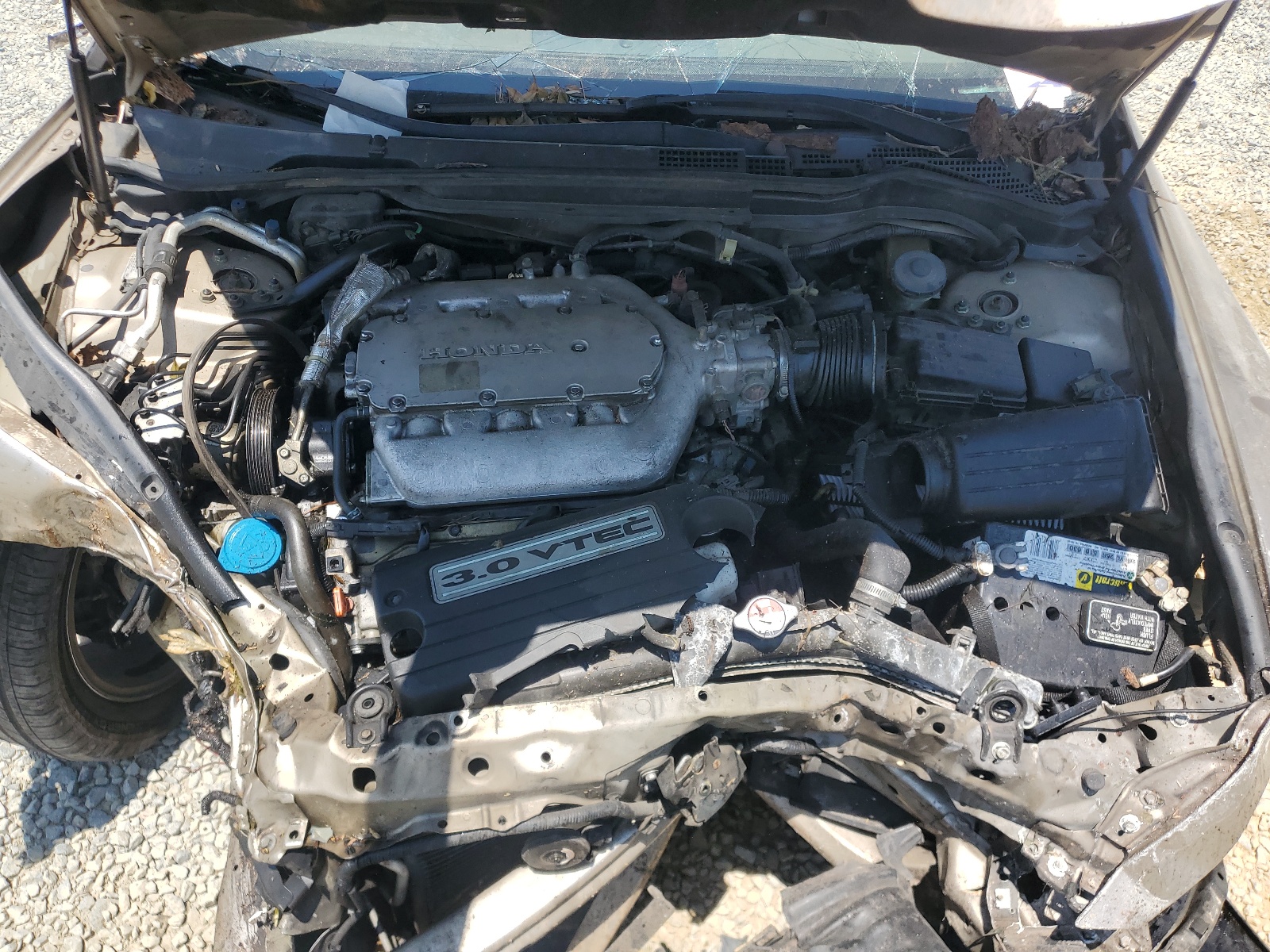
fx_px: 954
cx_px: 635
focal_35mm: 26
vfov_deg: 53.1
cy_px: 476
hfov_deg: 67.3
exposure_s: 1/2000
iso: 50
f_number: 1.5
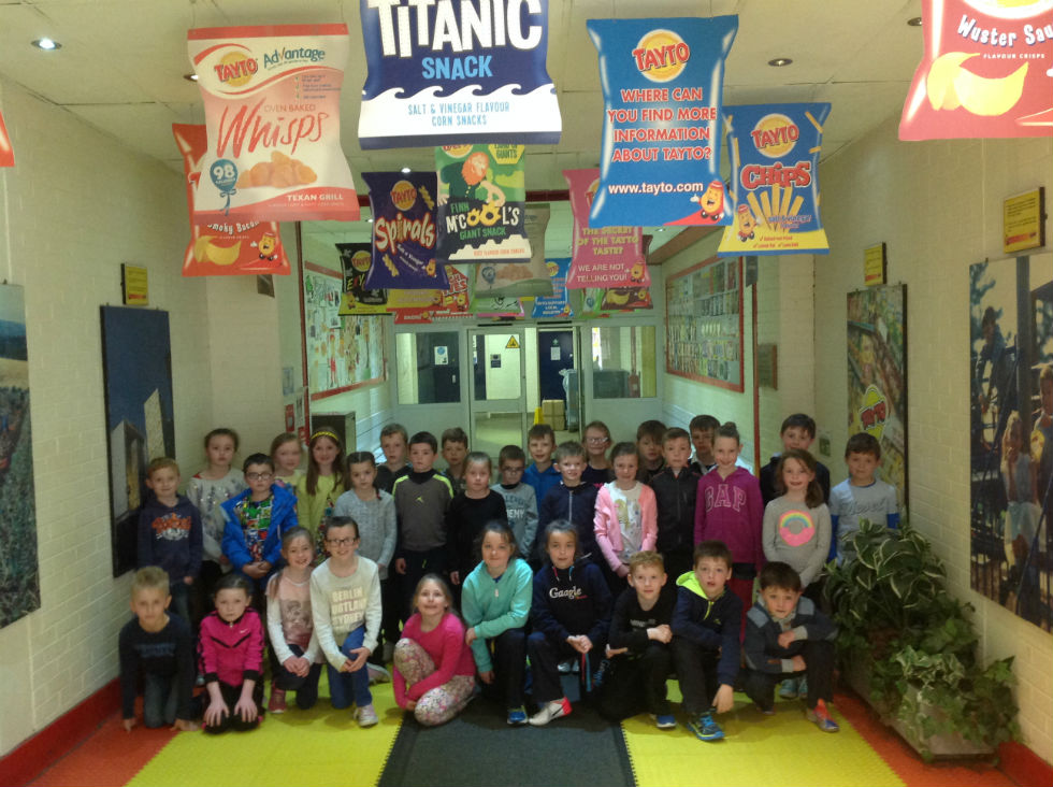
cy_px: 394
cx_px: 526
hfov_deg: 52.7
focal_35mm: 35
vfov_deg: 40.6
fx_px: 1063
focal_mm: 4.28
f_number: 2.4
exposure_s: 1/15
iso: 320
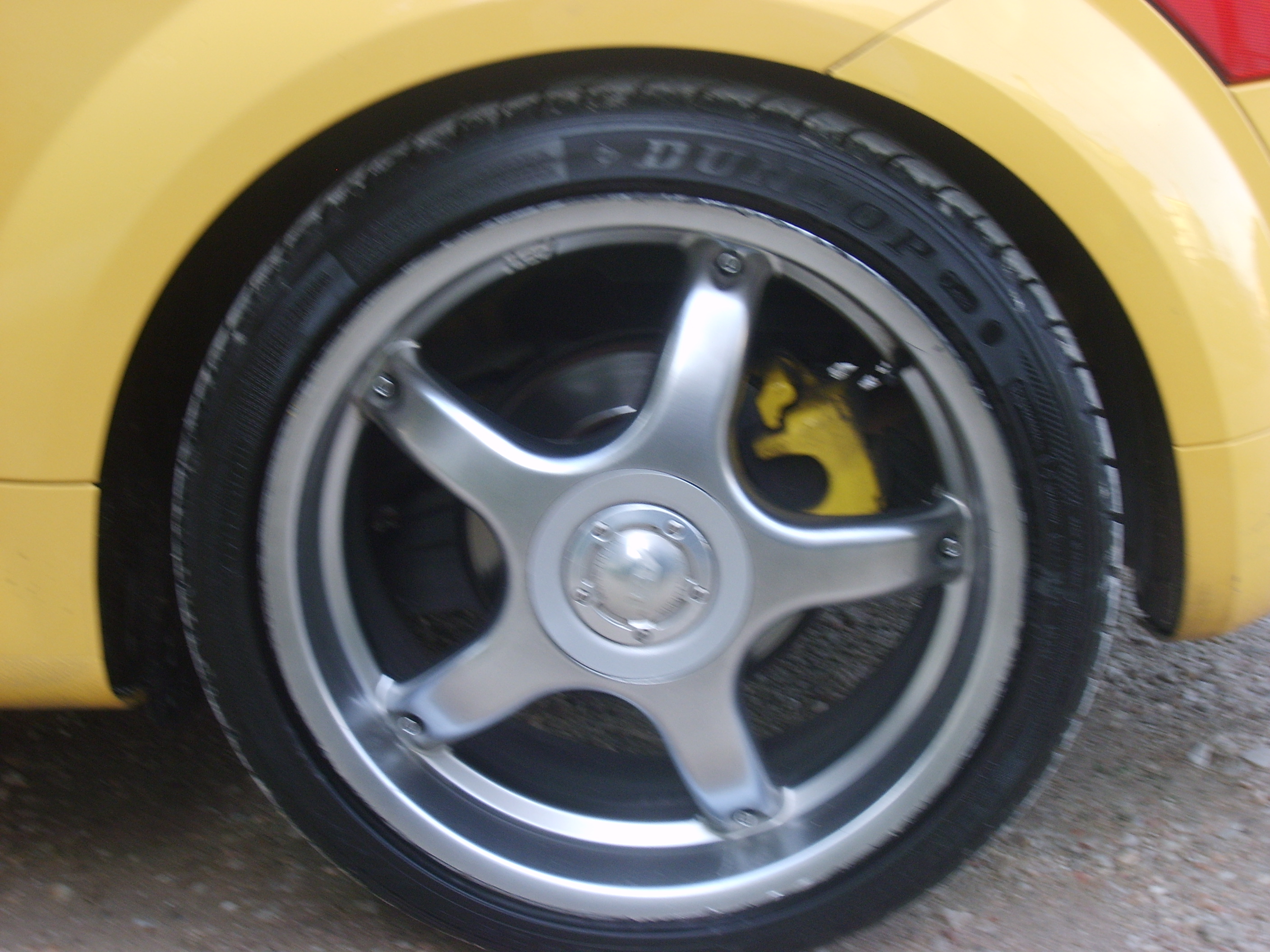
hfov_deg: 36.8
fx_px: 1908
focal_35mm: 52
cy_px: 476
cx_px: 635
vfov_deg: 28.0
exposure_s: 1/45
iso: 75
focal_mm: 8.7
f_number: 3.3
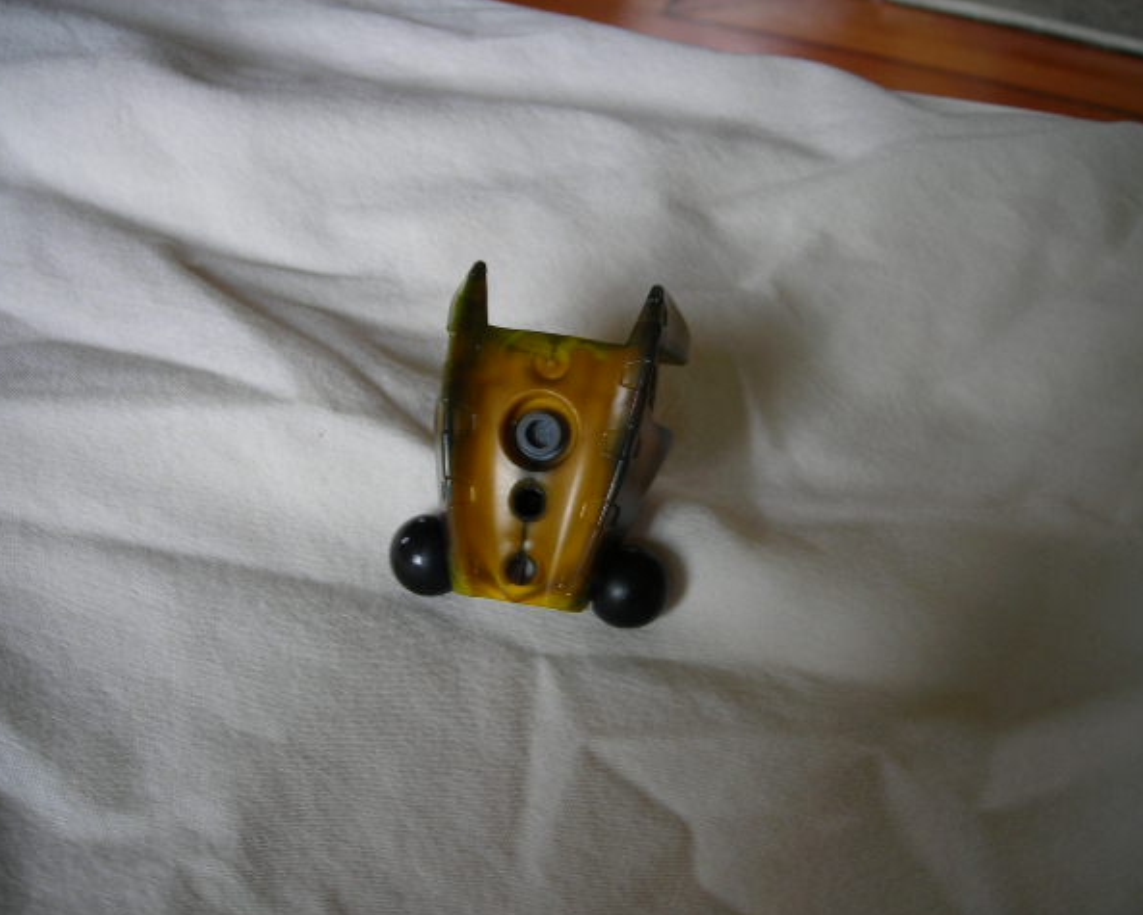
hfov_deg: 45.8
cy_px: 460
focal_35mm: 40
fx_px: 1354
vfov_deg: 37.4
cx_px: 576
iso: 50
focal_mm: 6.3
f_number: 3.2
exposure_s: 1/20.8
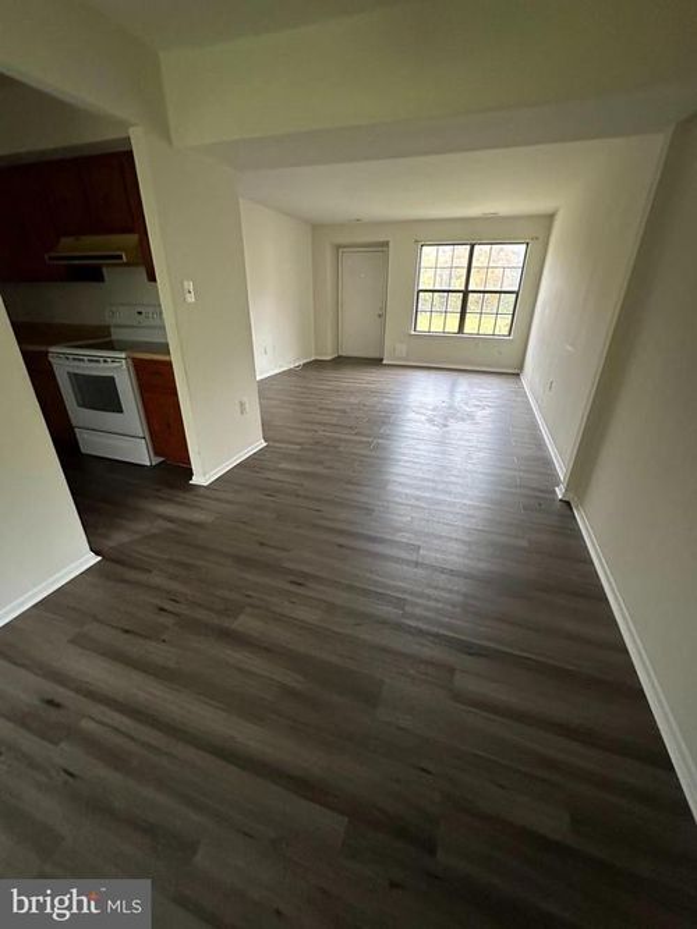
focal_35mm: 14
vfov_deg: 102.1
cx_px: 348
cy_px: 464
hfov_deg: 85.7
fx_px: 376
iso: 640
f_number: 2.2
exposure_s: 1/60
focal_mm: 2.22
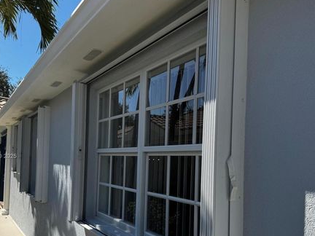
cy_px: 157
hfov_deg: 55.3
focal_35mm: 33
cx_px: 147
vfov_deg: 42.4
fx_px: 300
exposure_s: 1/3413
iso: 80
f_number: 1.78
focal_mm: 6.76
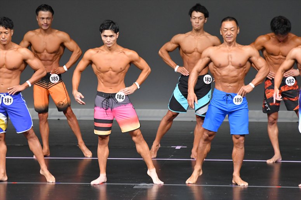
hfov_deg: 6.0
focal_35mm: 345
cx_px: 150
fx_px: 2883
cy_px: 100
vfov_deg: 4.0
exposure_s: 1/400
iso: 5000
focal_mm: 230
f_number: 5.6
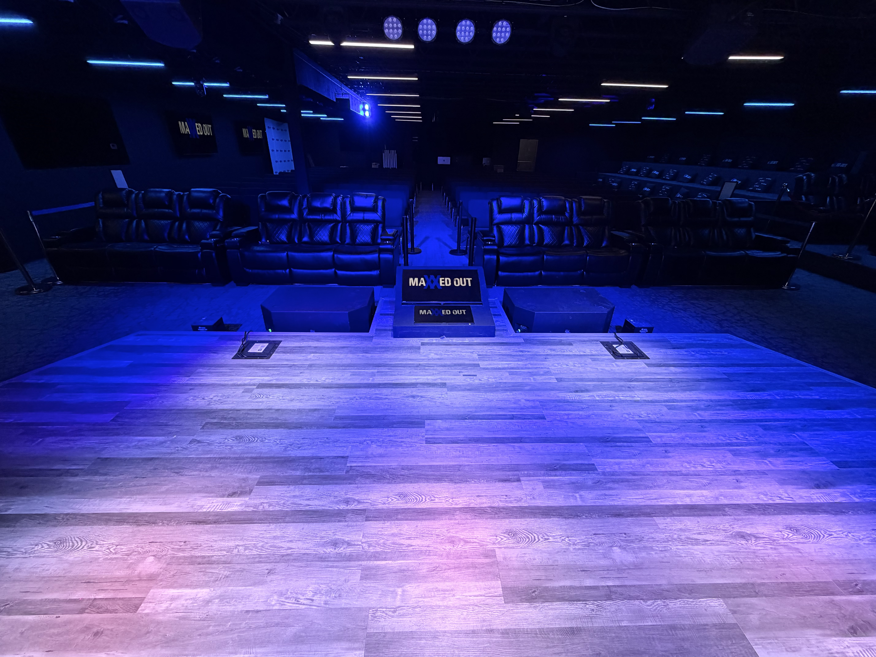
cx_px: 438
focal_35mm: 14
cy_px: 328
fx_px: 354
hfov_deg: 102.1
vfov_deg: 85.7
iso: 250
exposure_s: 1/120
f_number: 2.2
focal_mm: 2.22
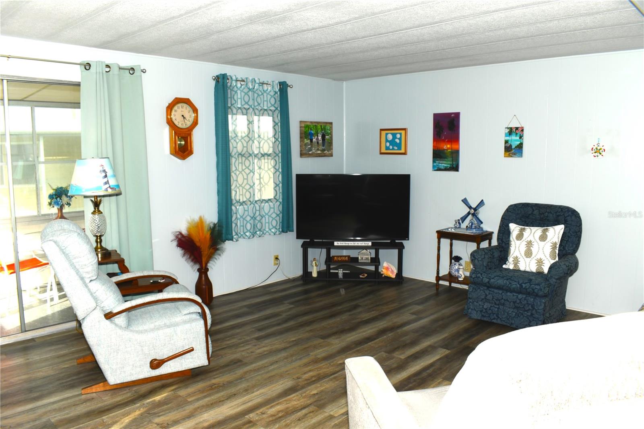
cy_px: 214
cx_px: 322
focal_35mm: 27
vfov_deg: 47.9
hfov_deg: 67.4
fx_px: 483
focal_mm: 18
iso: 200
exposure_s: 1/125
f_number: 8
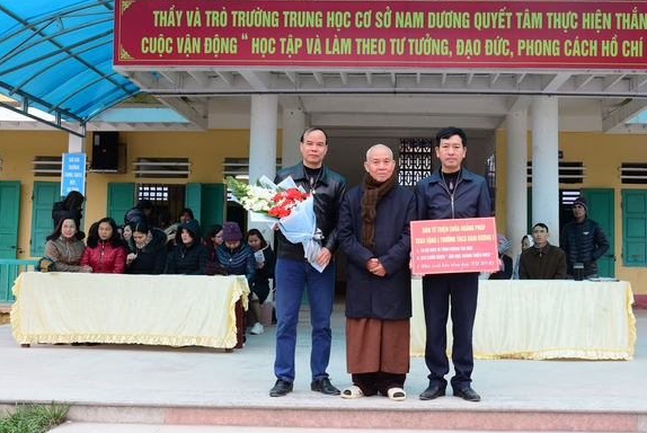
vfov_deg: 31.2
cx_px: 364
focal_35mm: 43
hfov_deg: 45.3
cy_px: 193
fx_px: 774
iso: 320
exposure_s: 1/100
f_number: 6.3
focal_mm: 38
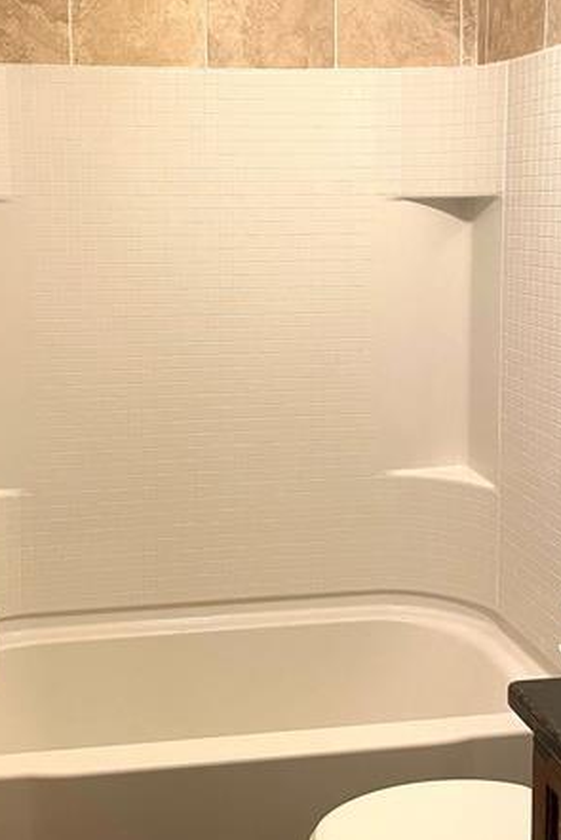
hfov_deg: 28.6
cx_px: 249
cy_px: 317
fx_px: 1098
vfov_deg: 41.6
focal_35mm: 47
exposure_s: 1/60
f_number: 1.8
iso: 160
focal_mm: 4.25
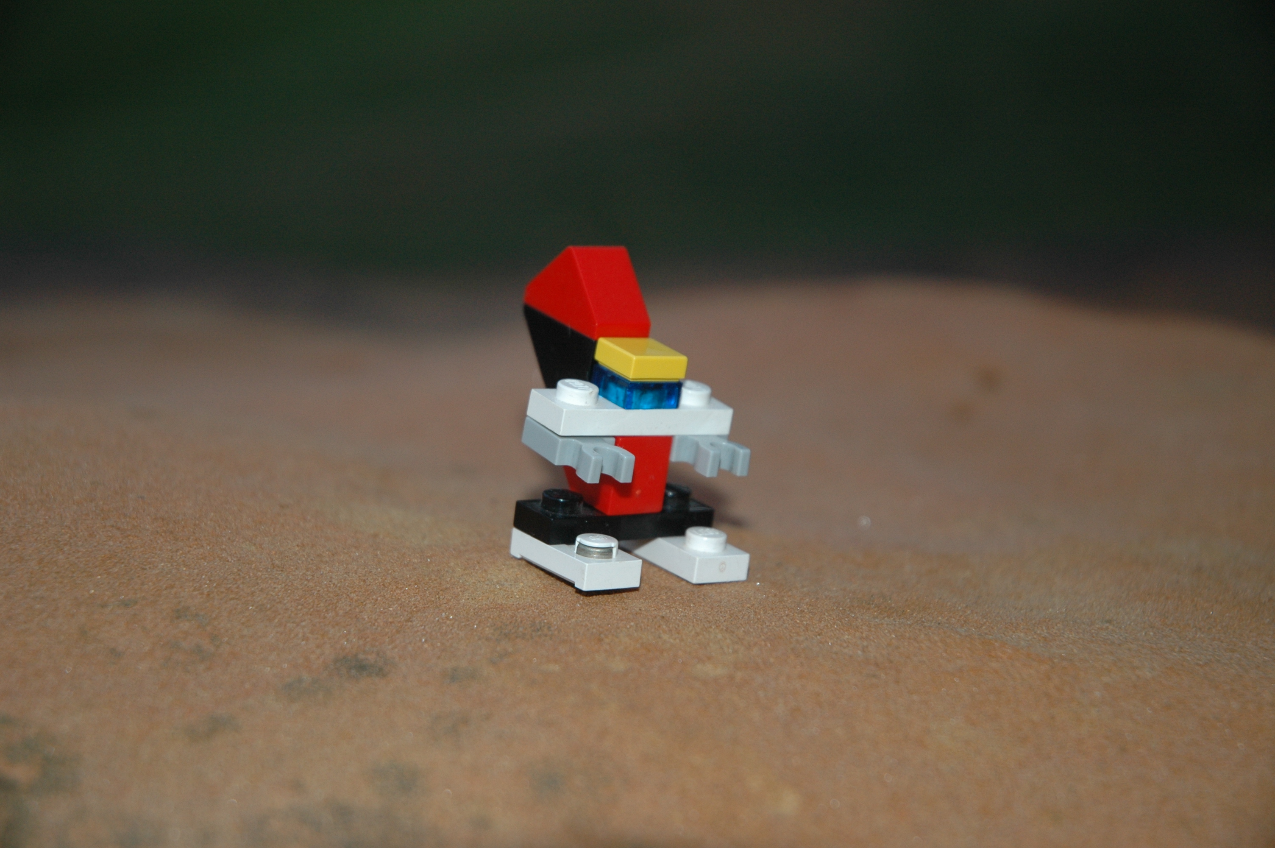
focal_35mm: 105
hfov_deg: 19.5
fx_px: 3715
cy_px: 424
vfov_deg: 13.0
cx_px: 638
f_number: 4.5
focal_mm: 70
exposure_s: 1/60
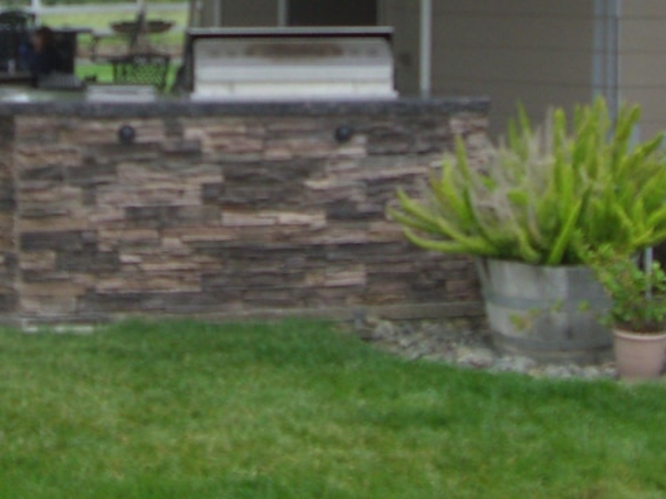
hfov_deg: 18.9
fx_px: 2000
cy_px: -170
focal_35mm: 104
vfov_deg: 13.6
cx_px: 278
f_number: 2.7
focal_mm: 6.2
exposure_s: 1/200
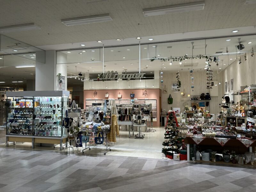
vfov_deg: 53.1
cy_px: 96
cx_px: 128
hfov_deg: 67.3
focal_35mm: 26
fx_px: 192
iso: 64
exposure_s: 1/100
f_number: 1.5
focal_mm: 5.7
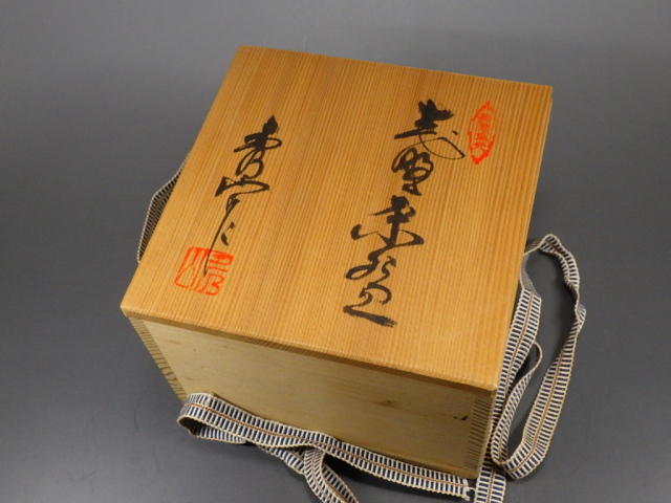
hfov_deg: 44.8
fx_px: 814
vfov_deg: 34.3
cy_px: 252
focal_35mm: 42
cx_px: 336
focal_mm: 7.5
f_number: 4.2
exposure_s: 1/50
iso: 160
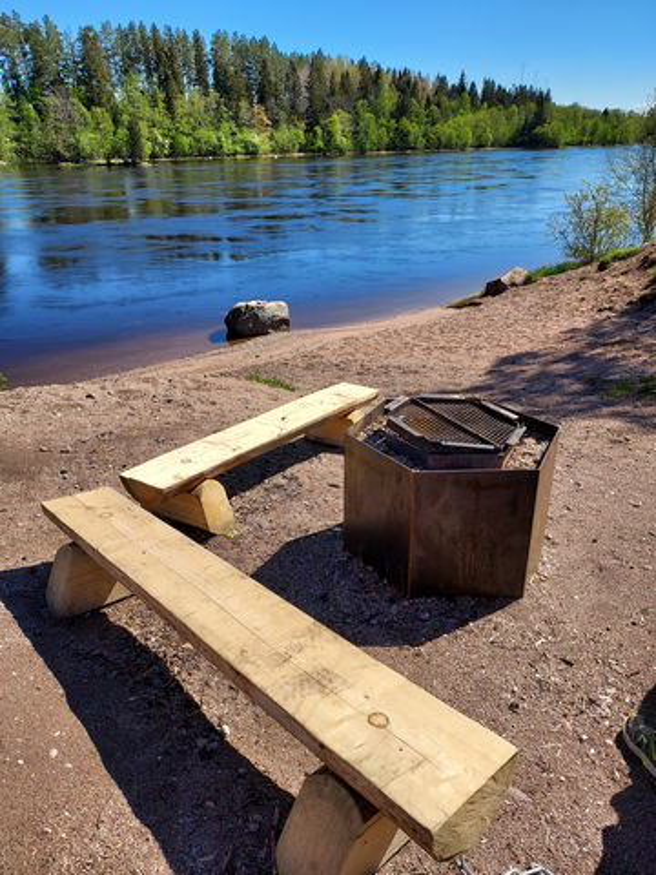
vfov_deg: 71.6
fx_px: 606
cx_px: 328
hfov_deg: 56.8
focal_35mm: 24
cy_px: 438
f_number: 1.8
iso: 40
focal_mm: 4.6
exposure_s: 1/1052
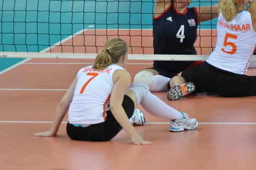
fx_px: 3196
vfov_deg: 3.0
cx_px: 128
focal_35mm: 450
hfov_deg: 4.6
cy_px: 85
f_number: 9
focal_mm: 300
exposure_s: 1/200
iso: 2000
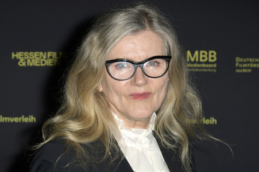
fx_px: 474
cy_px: 86
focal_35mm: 66
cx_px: 130
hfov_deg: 30.5
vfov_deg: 20.6
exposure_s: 1/250
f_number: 6.3
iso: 250
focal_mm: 66
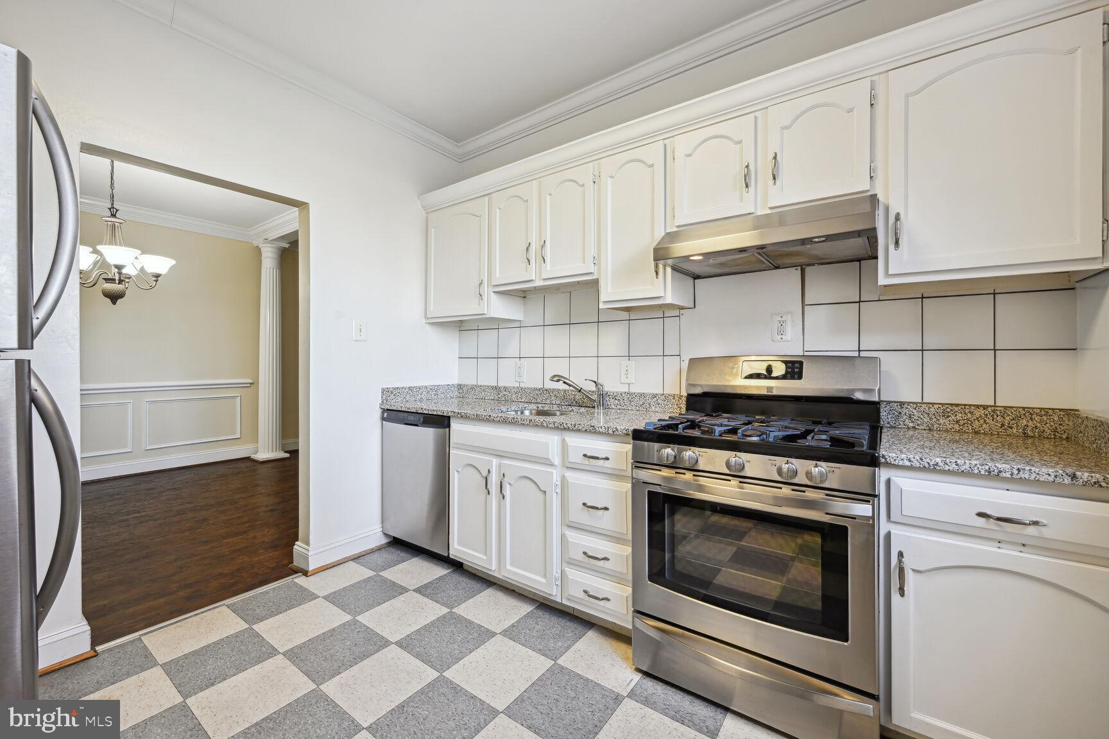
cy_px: 370
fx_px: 431
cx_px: 554
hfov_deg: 104.3
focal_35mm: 14
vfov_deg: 81.2
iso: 200
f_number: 9
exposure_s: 1/10
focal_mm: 14
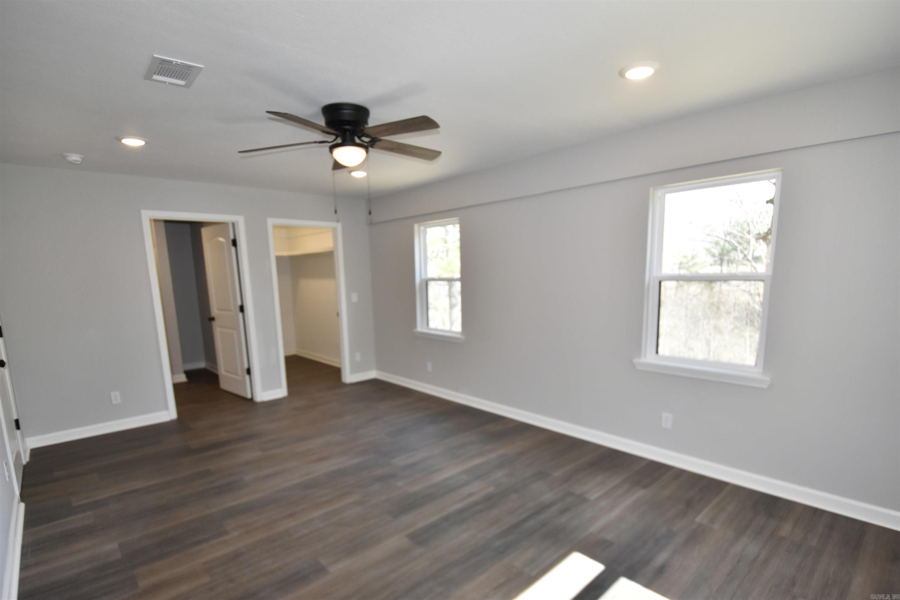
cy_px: 300
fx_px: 412
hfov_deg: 95.0
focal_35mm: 16
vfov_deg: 72.1
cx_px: 450
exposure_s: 1/125
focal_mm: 11
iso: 560
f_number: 5.6
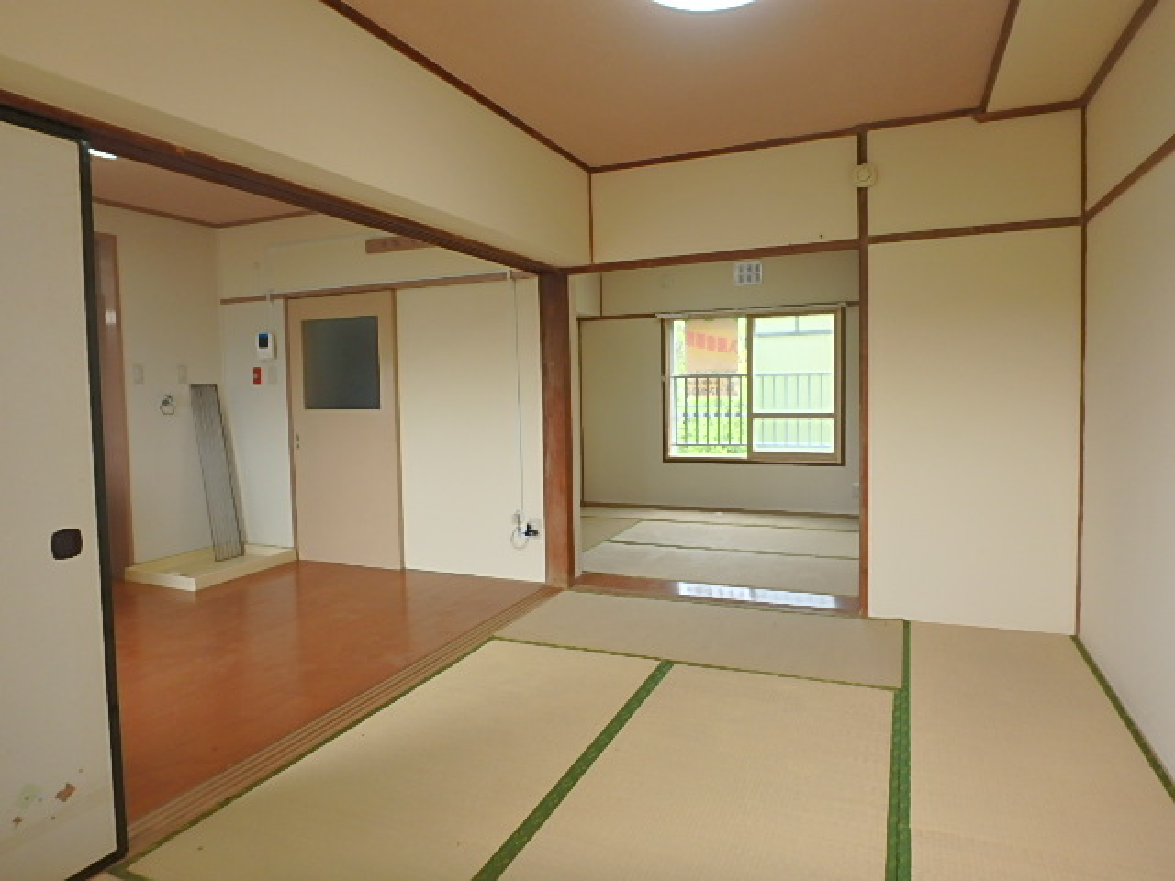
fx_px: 713
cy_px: 440
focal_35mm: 21
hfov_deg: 79.0
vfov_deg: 63.4
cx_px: 588
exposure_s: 1/60
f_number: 3.5
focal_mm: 3.7
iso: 160
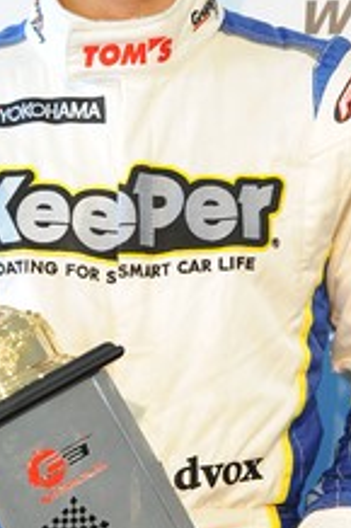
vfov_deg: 15.5
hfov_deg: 10.4
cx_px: 131
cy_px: 160
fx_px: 1933
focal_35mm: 132
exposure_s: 1/60
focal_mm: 60
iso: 1600
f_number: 5.6
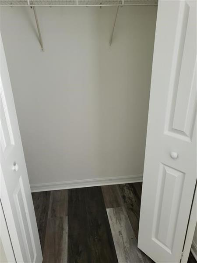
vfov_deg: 67.3
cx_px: 98
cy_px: 132
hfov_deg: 53.1
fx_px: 197
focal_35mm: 26
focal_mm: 4.25
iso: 320
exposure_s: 1/120
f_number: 1.8
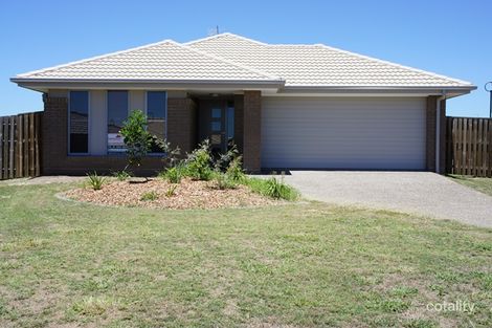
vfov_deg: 31.9
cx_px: 246
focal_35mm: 42
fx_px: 574
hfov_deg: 46.4
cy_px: 164
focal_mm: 28
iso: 200
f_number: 13
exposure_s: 1/200
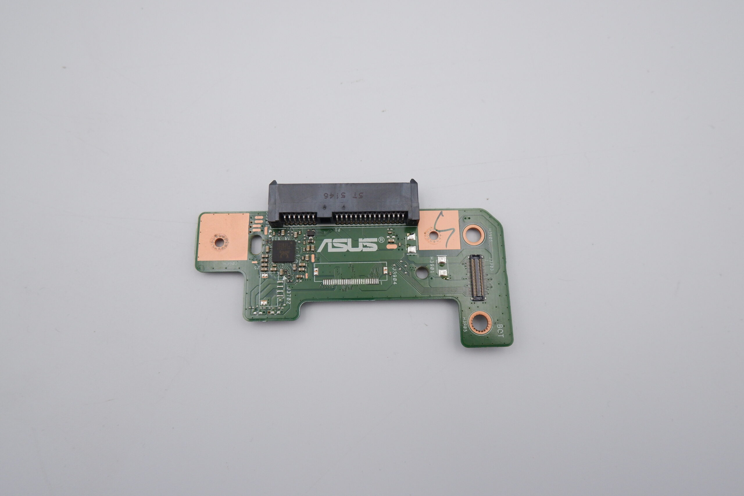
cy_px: 248
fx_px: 475
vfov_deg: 55.1
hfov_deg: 76.1
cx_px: 372
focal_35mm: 23
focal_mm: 15
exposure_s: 1/450
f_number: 7.1
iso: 1250
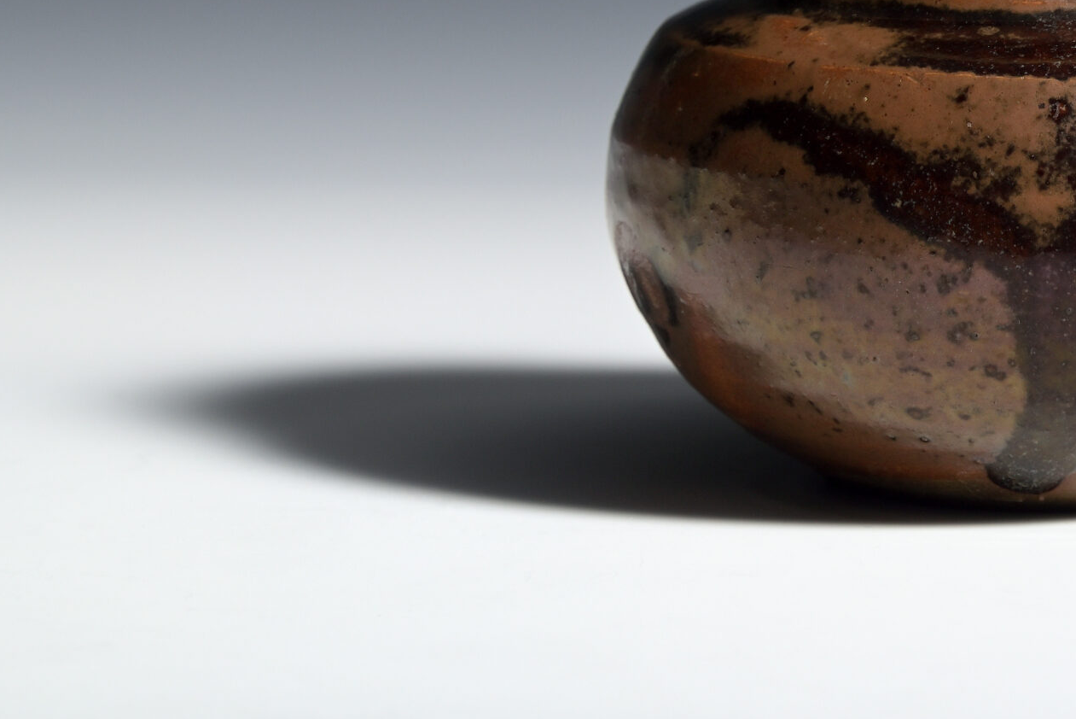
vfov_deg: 2.3
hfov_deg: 3.4
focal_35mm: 609
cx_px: 1043
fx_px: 18210
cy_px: 118
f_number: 22
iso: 400
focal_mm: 300
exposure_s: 1/180
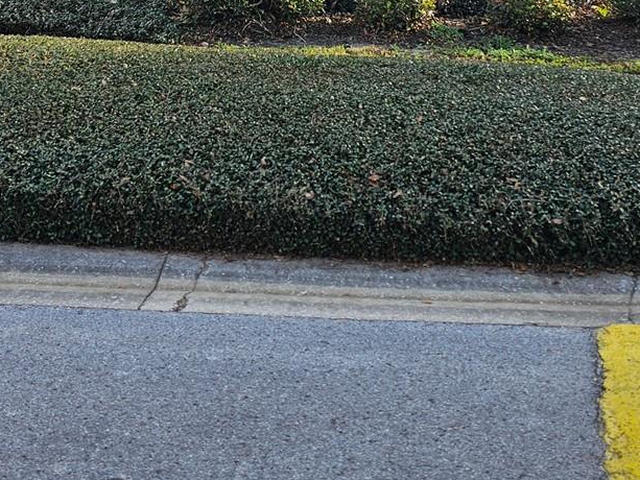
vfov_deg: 22.3
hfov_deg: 32.1
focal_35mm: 60
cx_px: 247
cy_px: -116
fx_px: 1110
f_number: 1.7
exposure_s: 1/235
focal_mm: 6.3
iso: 10
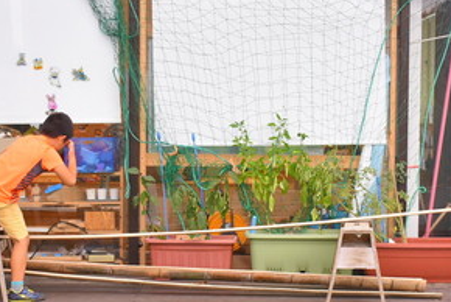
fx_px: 1104
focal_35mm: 88
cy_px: 179
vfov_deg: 15.6
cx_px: 232
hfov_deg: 23.1
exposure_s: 1/125
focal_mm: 34
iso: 1000
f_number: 5.6
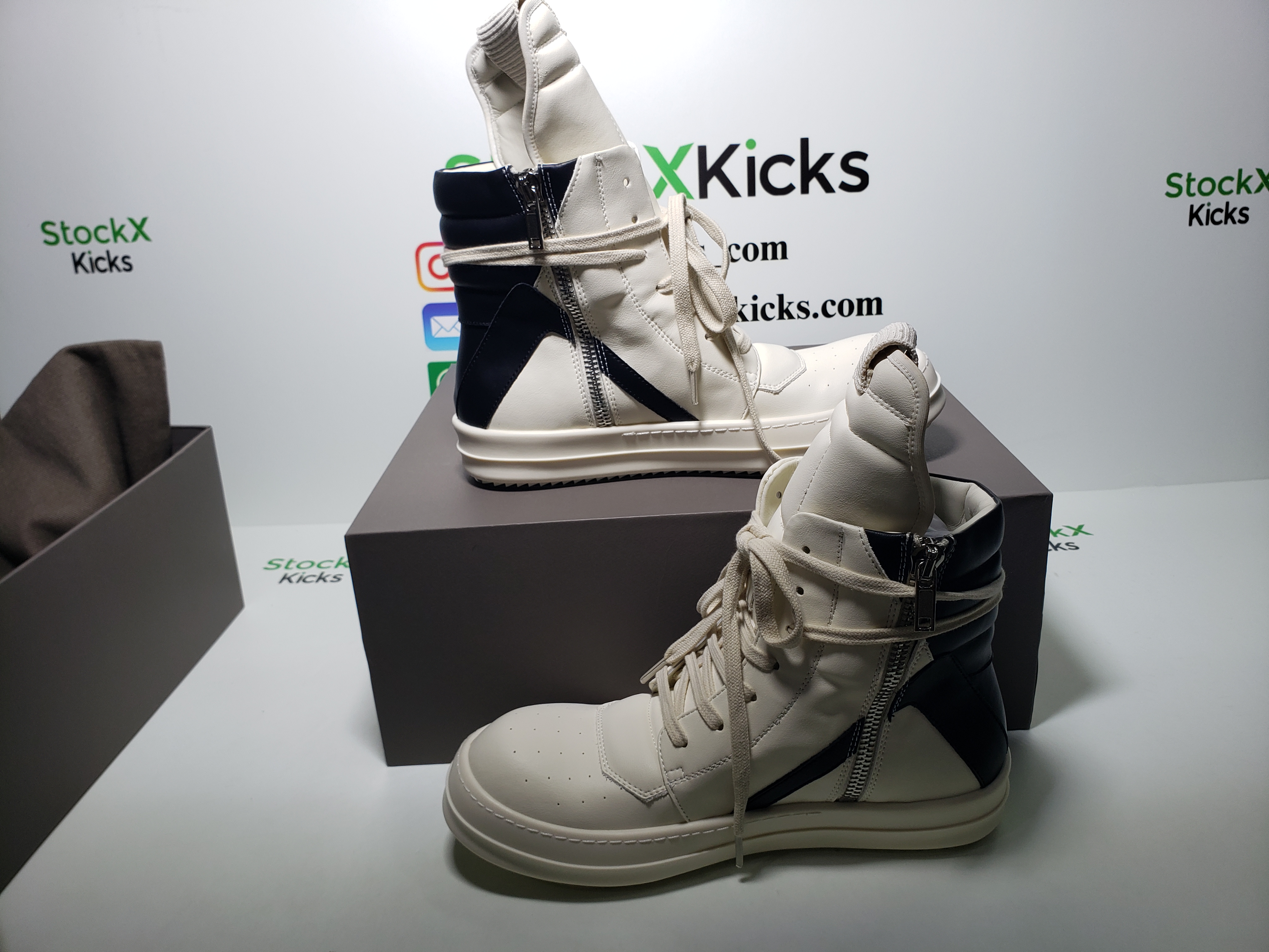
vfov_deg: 53.1
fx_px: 953
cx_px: 634
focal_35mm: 26
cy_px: 476
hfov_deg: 67.3
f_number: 2.4
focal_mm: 4.3
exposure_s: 1/175
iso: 50
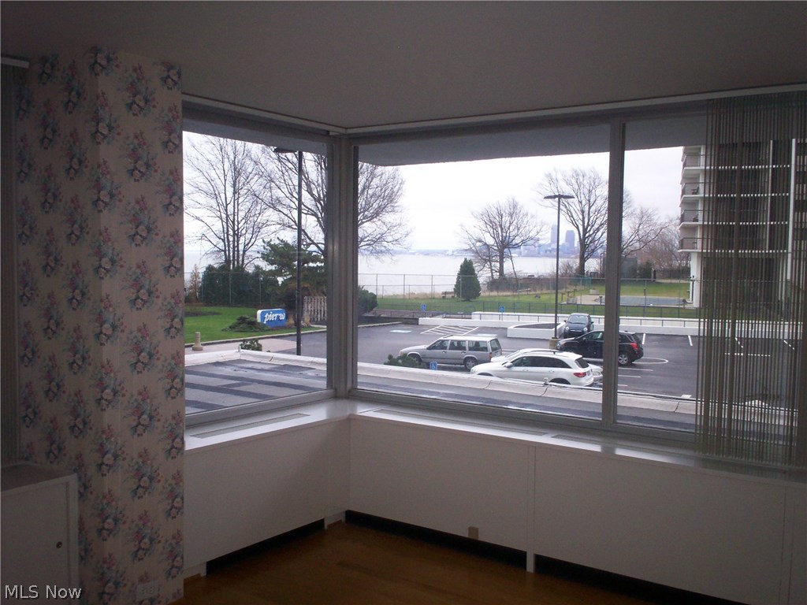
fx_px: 839
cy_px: 302
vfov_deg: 39.7
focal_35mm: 36
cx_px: 404
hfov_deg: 51.4
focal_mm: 6
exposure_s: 1/60
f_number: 4.5
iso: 140
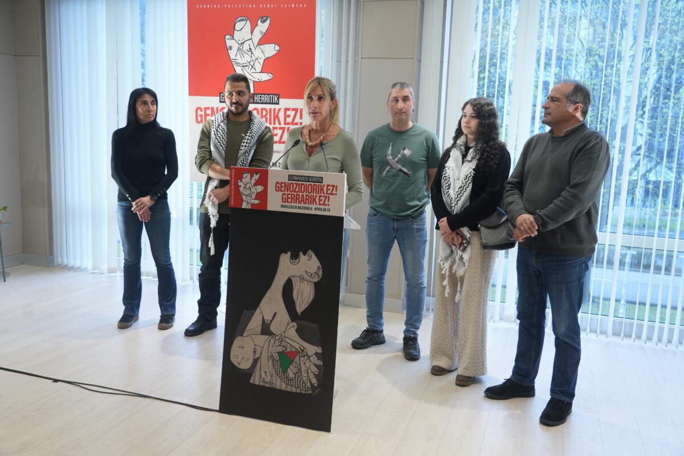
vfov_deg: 41.1
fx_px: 608
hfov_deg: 58.7
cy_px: 228
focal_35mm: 32
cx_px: 342
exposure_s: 1/50
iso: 400
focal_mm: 32
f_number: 4
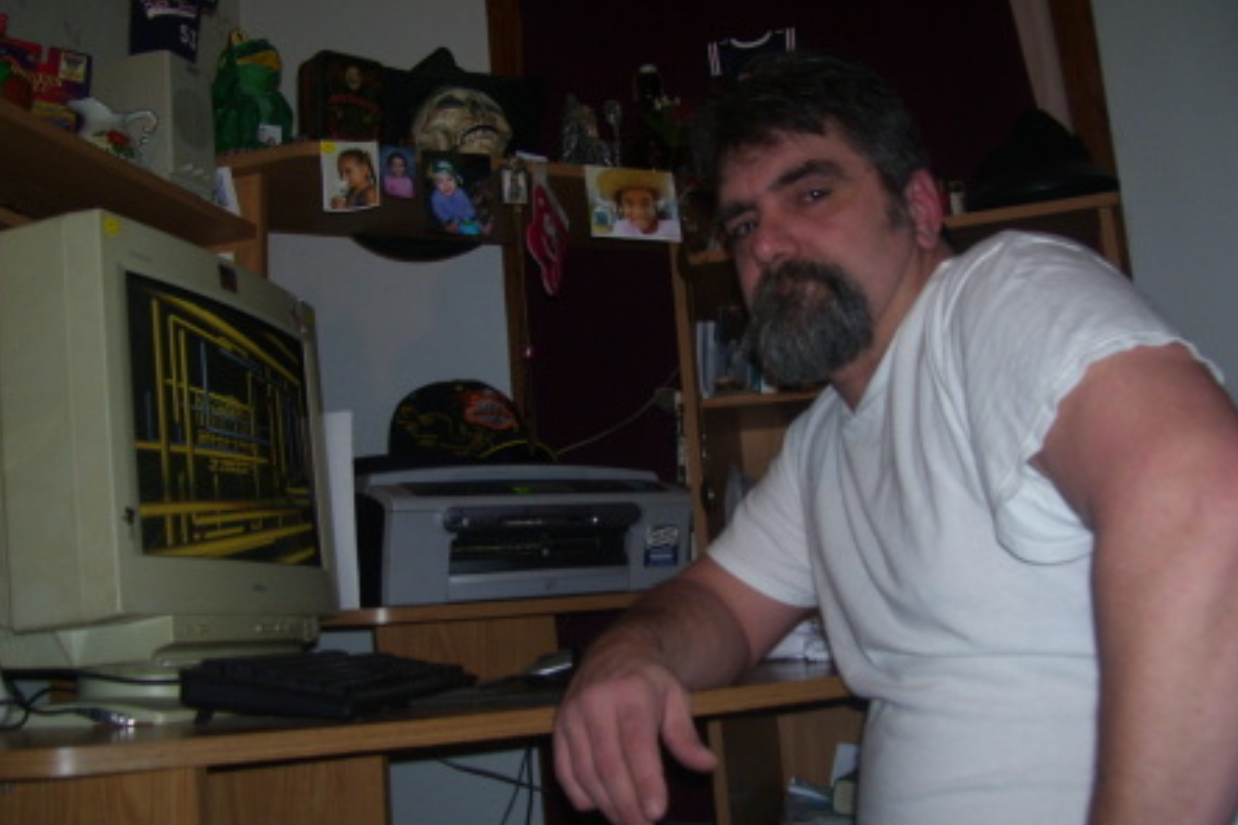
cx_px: 619
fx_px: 1341
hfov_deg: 49.6
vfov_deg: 34.2
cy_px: 422
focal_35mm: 39
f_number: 2.7
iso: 125
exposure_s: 1/60
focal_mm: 6
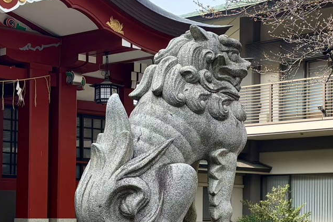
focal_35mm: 30
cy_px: 133
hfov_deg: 61.9
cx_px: 171
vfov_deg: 43.4
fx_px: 277
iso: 50
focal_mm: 5.96
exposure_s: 1/1263
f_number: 1.6
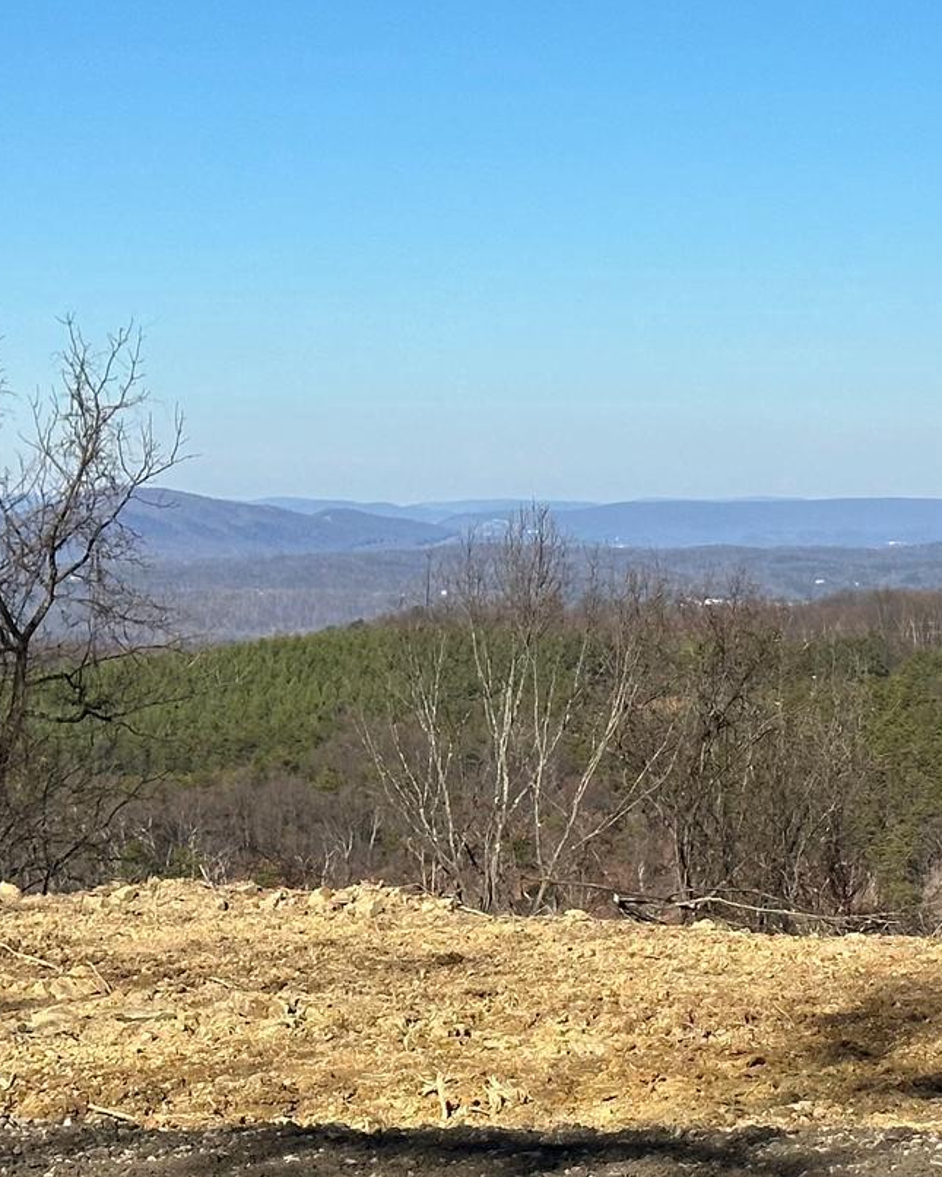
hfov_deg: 12.8
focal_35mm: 119
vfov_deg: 16.1
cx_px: 960
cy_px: 816
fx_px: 4146
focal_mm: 6.86
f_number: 1.78
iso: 64
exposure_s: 1/4785
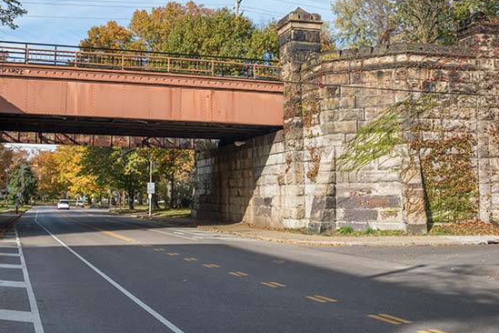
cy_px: 116
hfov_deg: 47.0
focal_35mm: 41
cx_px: 189
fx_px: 568
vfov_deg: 32.4
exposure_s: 1/400
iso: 320
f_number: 10
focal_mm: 30
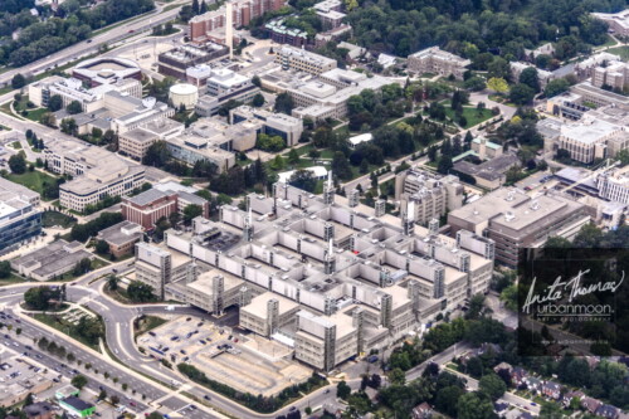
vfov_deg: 12.7
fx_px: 1886
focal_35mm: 108
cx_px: 314
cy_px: 210
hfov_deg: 18.9
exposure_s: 1/1000
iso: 200
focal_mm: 72
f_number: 5
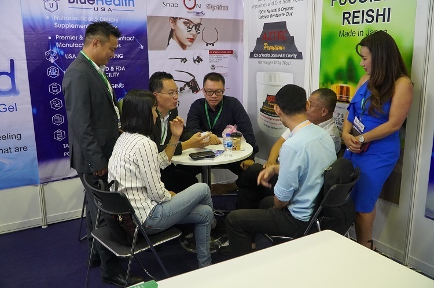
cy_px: 144
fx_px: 379
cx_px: 217
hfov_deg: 59.6
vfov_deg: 41.6
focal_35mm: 32
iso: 4000
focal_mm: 21
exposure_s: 1/160
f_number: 4
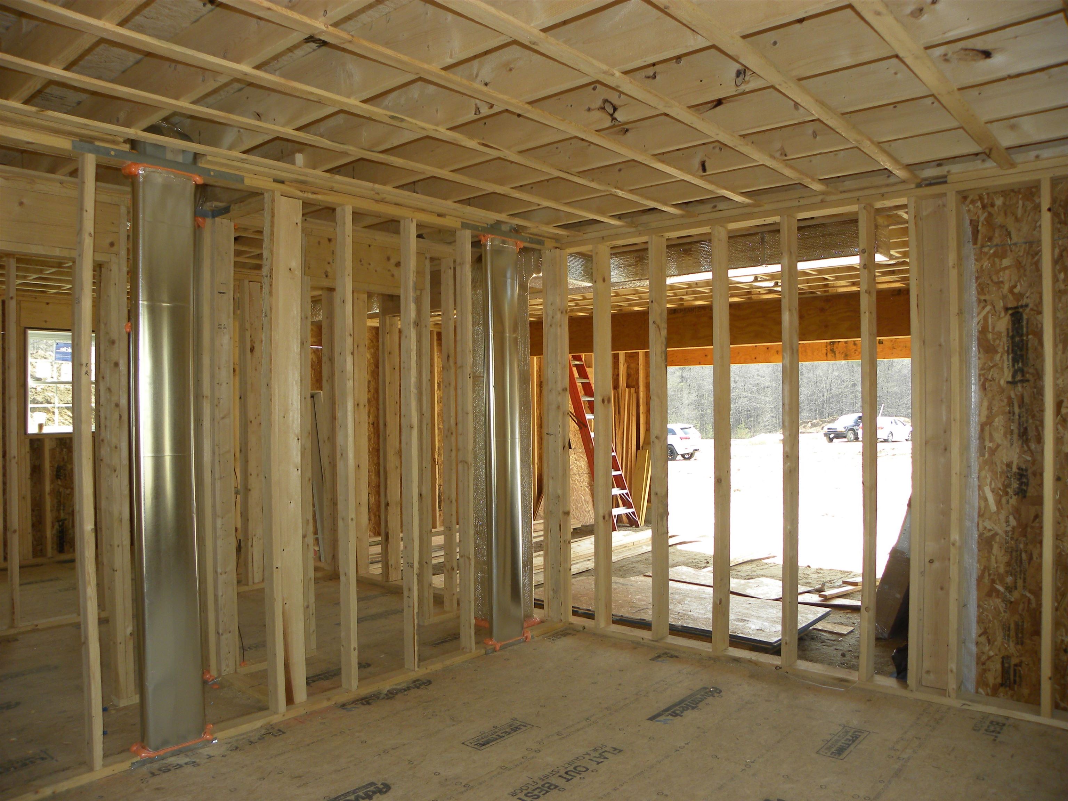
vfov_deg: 53.1
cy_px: 400
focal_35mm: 26
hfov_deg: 67.3
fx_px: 802
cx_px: 534
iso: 64
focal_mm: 4.6
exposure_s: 1/93.8
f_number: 3.2
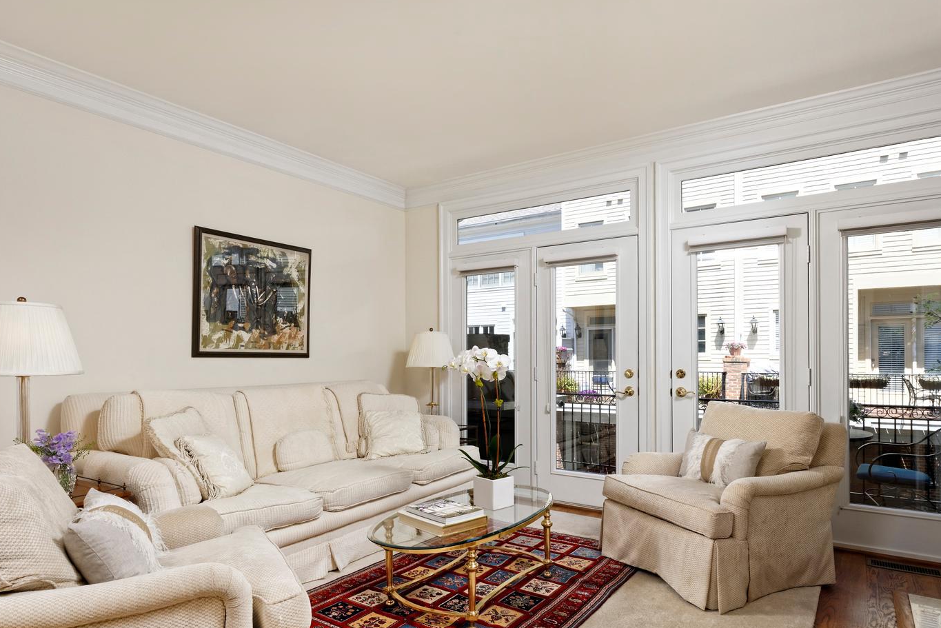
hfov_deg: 81.2
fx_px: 549
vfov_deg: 59.2
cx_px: 464
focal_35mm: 21
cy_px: 363
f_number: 11
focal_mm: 14
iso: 320
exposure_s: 1/100
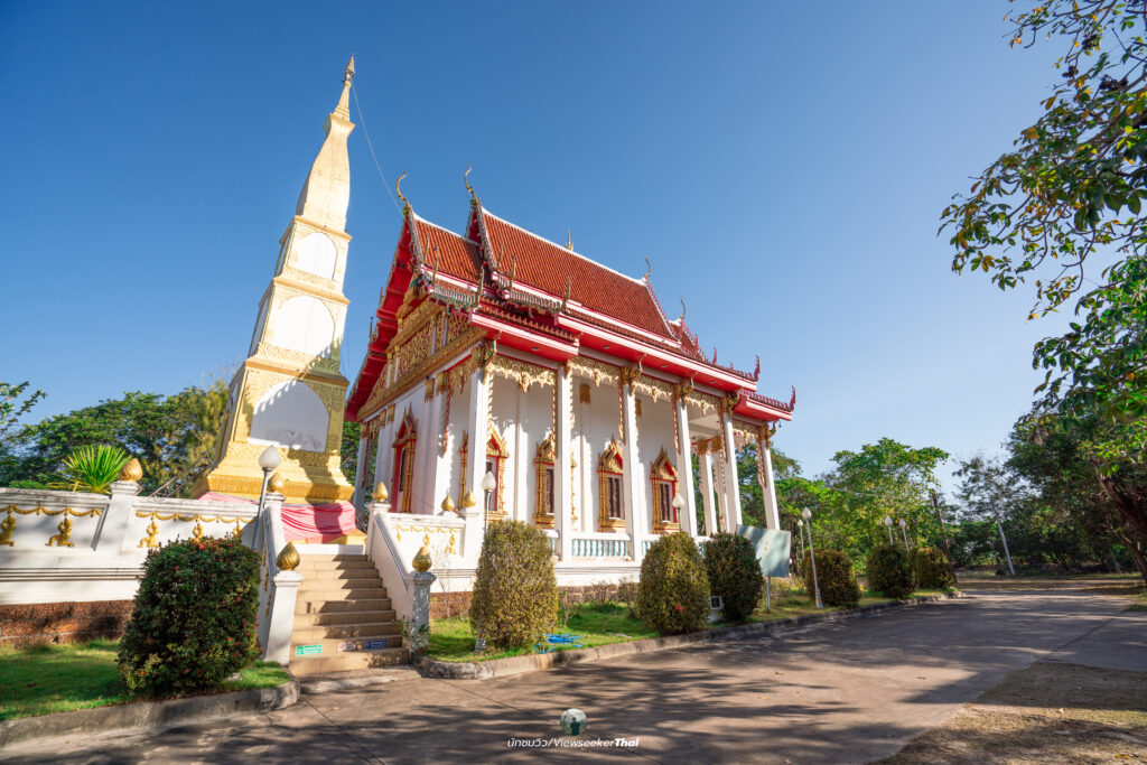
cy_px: 382
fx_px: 510
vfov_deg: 73.8
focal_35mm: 16
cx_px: 574
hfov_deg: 96.7
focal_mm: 16
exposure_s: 1/500
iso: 100
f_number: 6.3
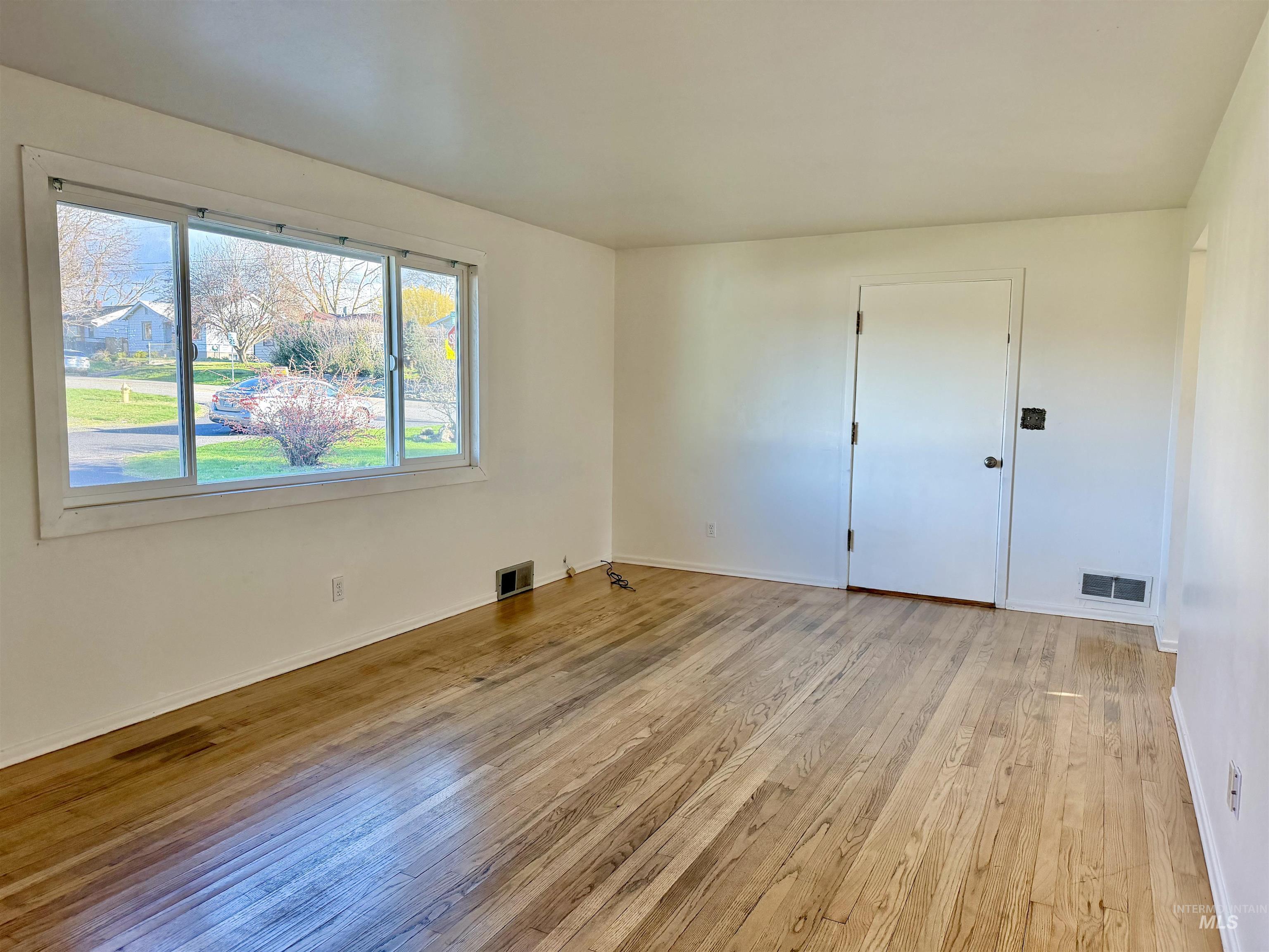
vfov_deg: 56.8
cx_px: 634
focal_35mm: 24
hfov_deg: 71.6
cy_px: 476
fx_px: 880
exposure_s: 1/230
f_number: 1.78
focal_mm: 6.76
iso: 200
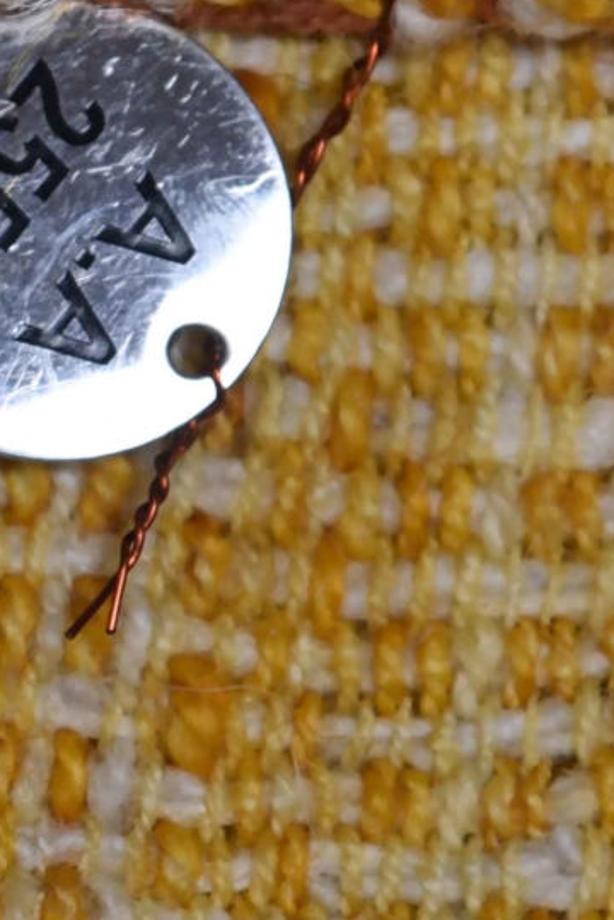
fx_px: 14563
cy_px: 548
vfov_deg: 3.6
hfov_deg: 2.4
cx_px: -432
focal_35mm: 570
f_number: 5.6
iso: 100
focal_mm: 120
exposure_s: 1/125
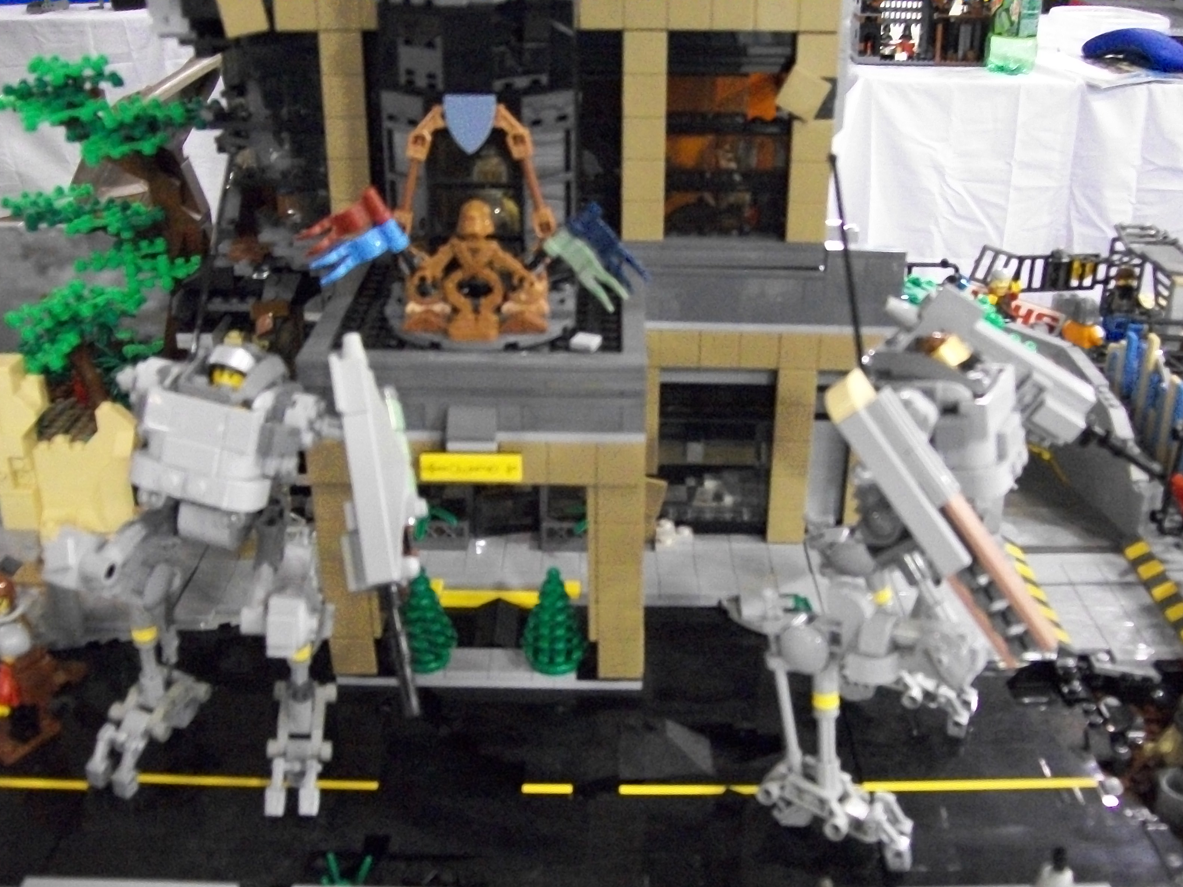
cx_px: 603
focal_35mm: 37
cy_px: 454
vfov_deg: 38.7
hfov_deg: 50.1
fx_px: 1264
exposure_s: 1/20
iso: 640
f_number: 2.7
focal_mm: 6
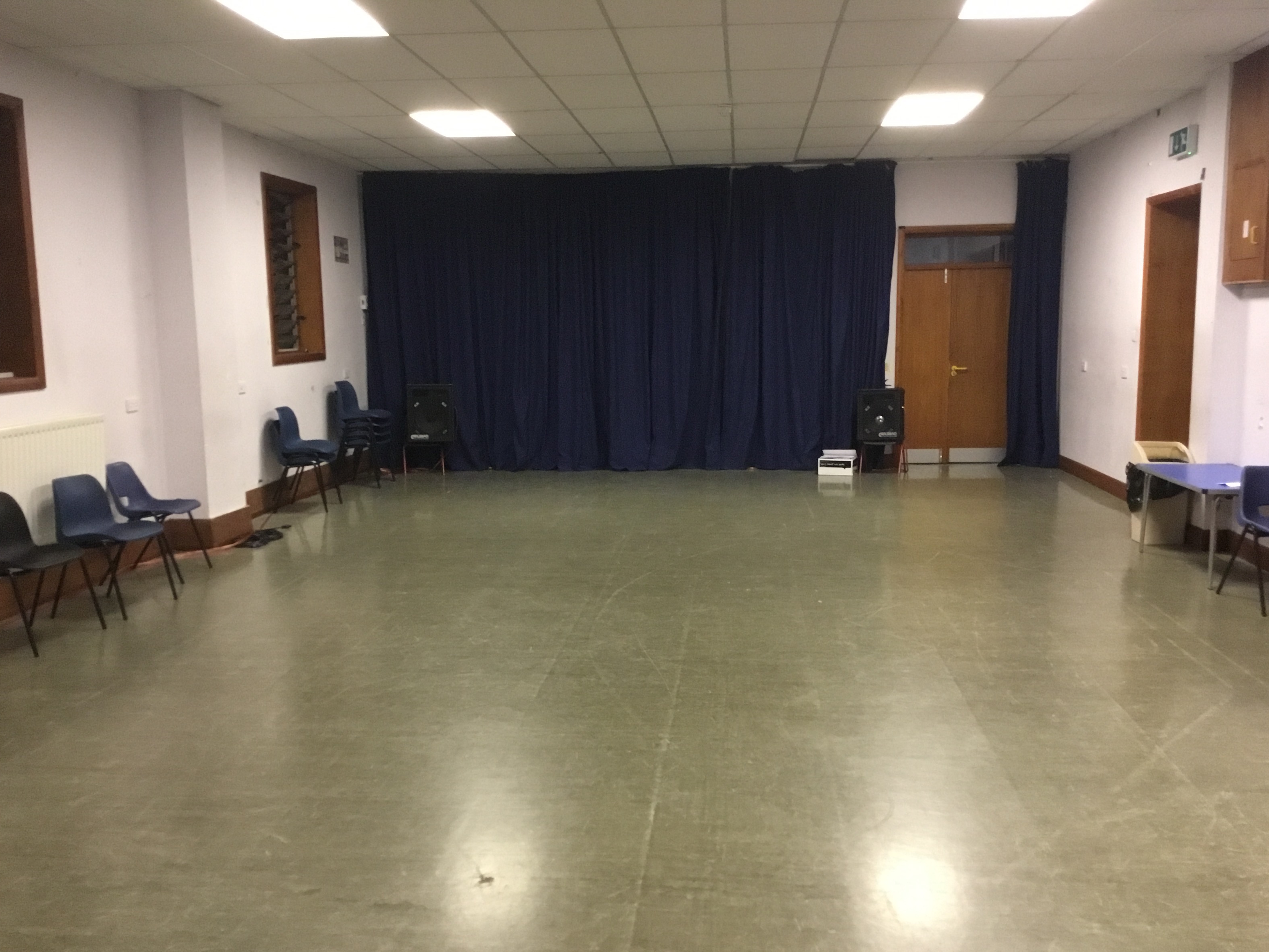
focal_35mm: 32
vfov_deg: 44.2
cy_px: 490
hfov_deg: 56.8
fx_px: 1173
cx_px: 637
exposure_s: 1/17
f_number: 2.4
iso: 250
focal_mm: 3.3
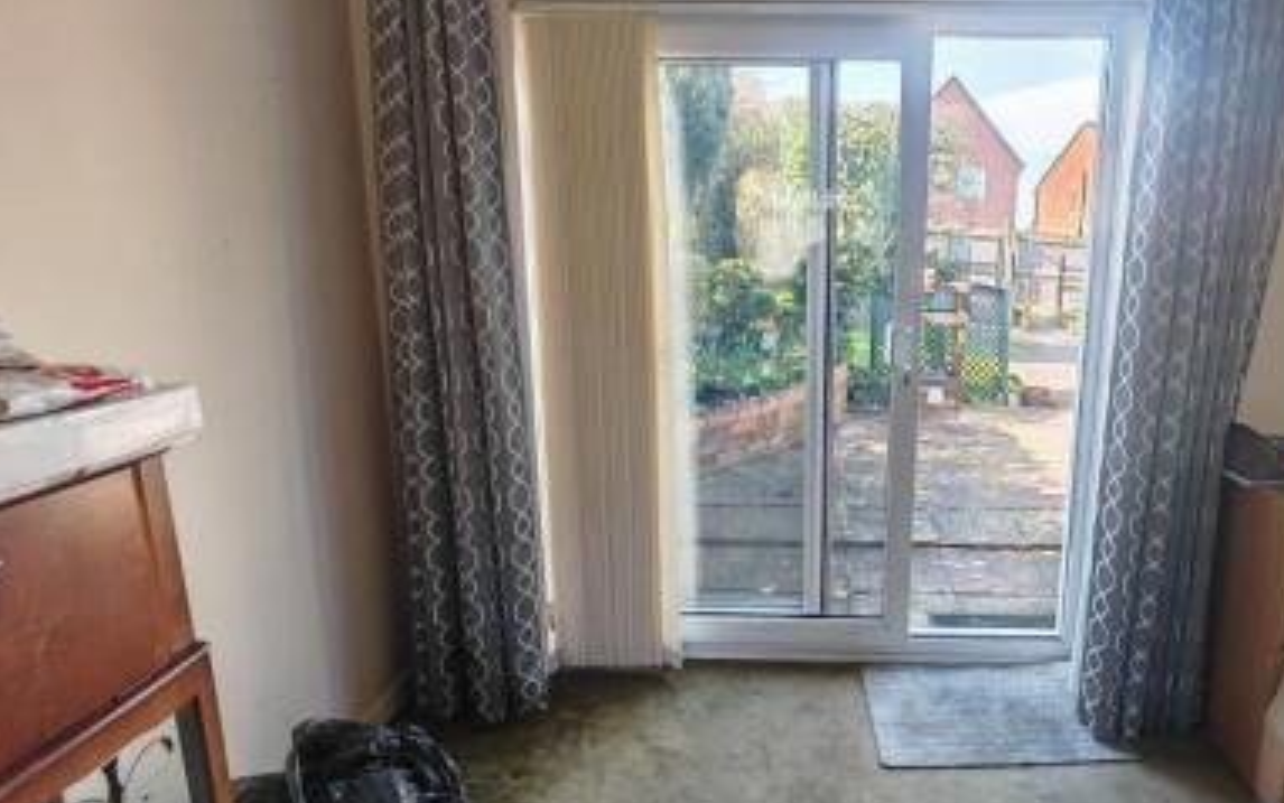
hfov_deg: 80.7
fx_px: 735
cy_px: 381
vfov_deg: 57.3
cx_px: 805
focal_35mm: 21
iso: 160
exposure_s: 1/50
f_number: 2
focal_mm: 1.82
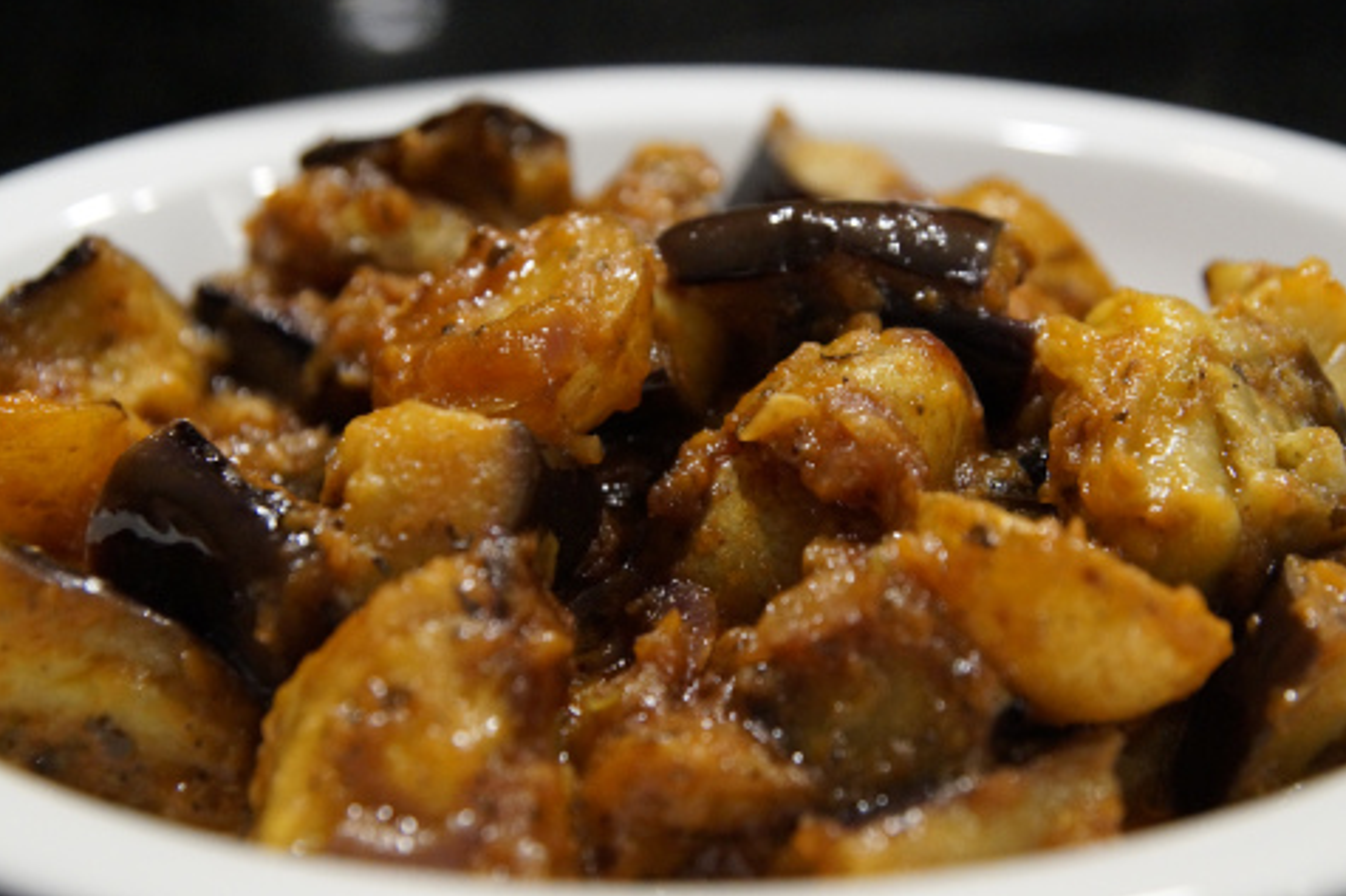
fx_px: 2636
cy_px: 445
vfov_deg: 19.3
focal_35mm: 71
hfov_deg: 28.6
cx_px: 691
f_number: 4
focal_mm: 45
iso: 3200
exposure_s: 1/80
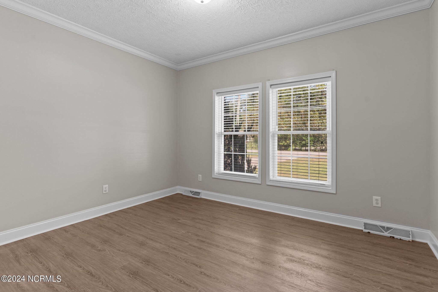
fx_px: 207
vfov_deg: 70.4
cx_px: 219
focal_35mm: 17
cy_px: 146
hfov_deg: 93.3
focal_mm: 17
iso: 200
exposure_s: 1/2.5
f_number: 6.3
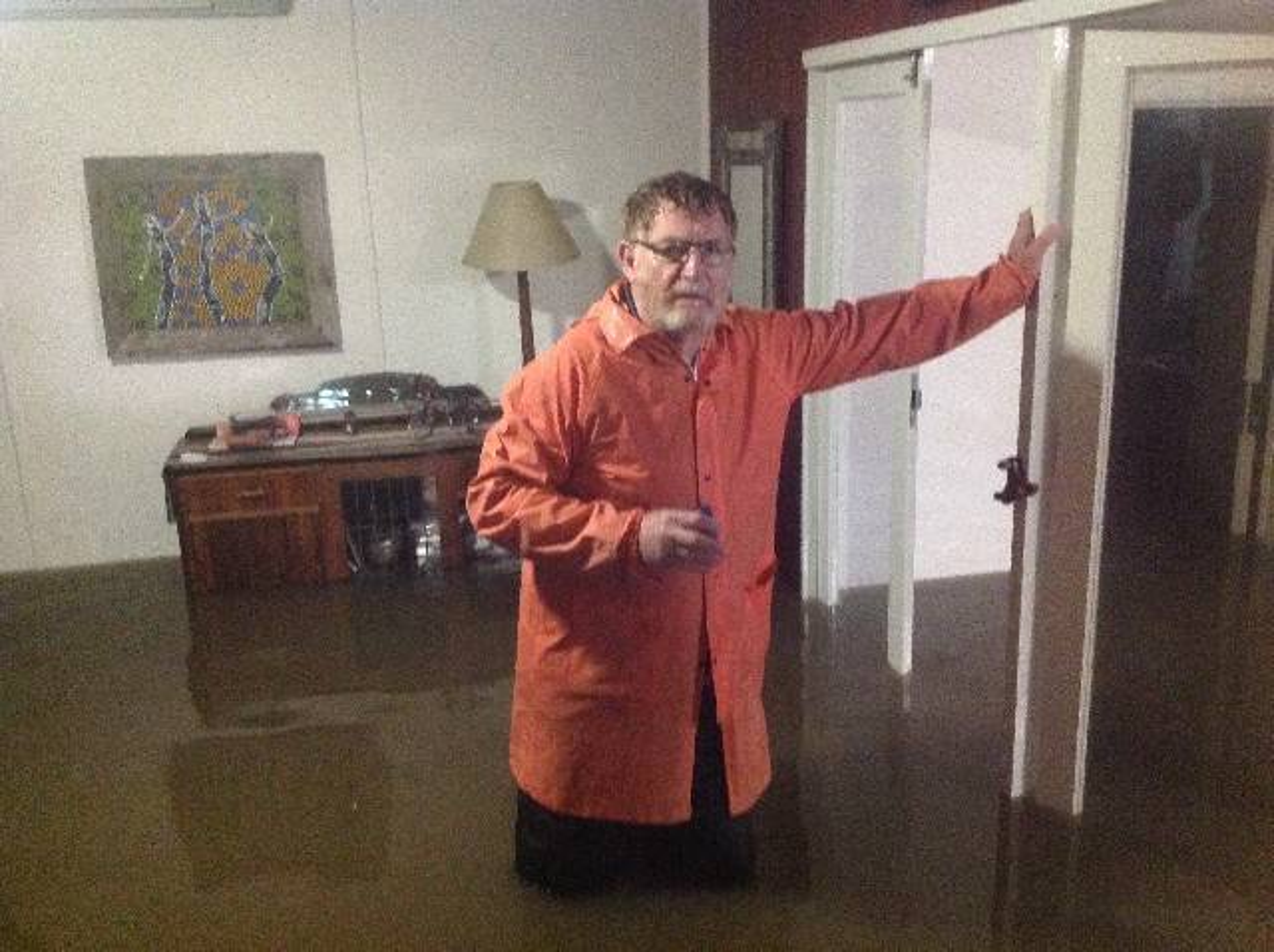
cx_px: 637
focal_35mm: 35
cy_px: 476
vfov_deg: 40.6
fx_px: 1286
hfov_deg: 52.7
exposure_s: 1/15
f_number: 2.4
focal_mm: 4.28
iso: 800
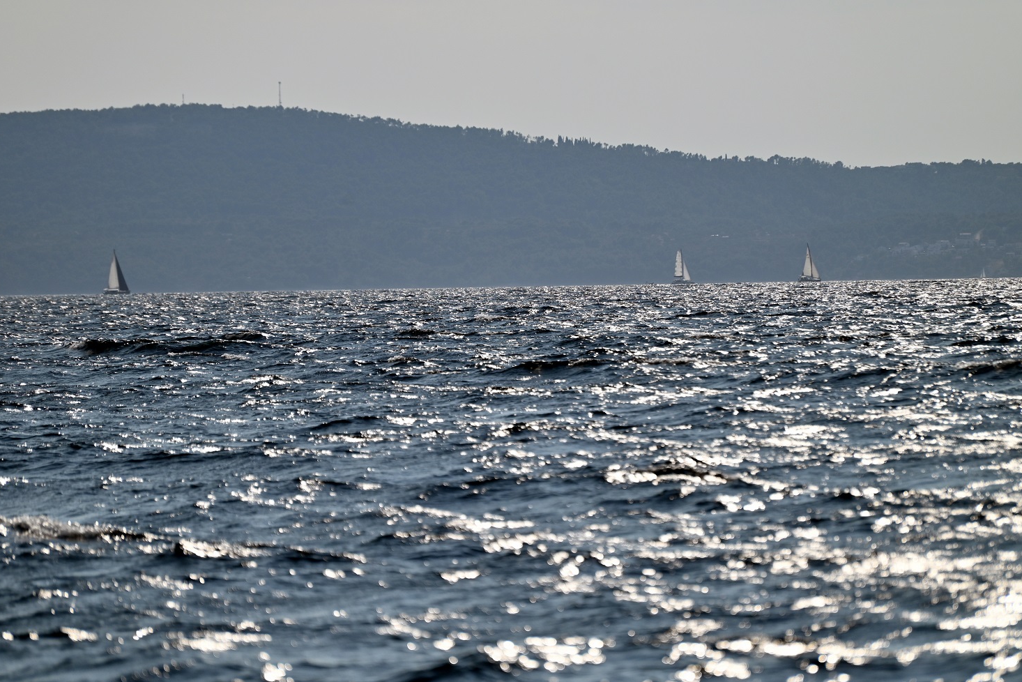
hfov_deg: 6.7
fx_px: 8717
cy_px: 338
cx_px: 504
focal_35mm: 307
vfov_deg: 4.5
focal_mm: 300
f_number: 5.6
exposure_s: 1/6400
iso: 250
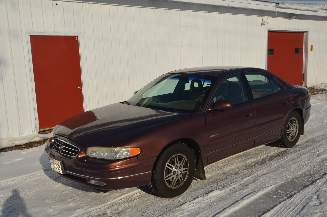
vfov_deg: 36.7
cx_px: 164
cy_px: 108
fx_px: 326
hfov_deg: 53.2
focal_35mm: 36
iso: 100
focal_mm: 24
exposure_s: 1/200
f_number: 18
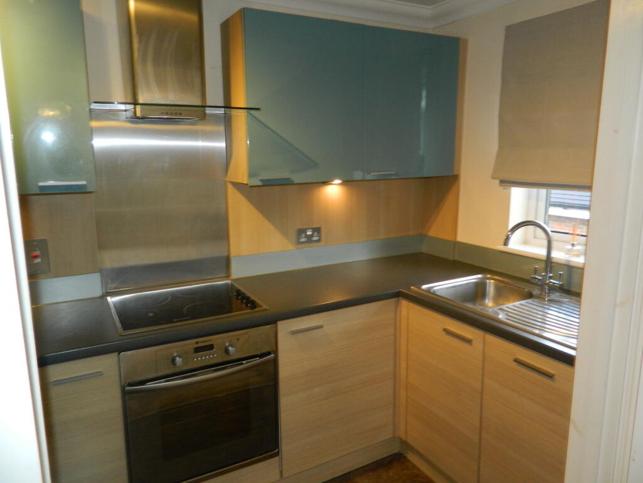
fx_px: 464
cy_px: 242
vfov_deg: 54.9
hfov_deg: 69.4
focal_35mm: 25
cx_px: 322
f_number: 3.1
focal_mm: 4.5
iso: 200
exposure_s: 1/30
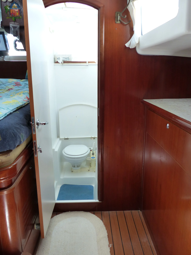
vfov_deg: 65.3
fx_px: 199
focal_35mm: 27
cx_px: 96
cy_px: 128
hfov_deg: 51.4
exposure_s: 1/60
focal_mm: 4.5
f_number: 2.8
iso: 200
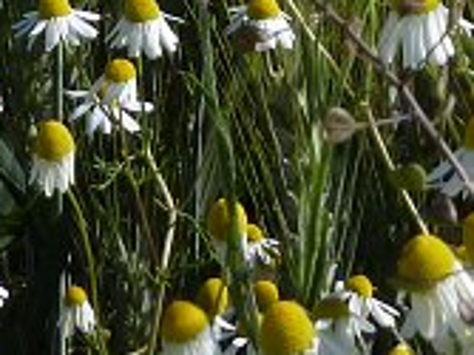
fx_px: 2094
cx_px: 193
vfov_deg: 8.5
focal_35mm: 153
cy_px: -622
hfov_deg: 12.9
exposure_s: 1/400
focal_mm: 4.1
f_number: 5
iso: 80
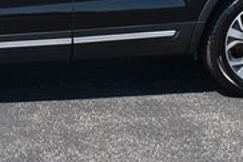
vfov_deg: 13.1
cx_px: 55
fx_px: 641
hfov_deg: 21.3
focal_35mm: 95
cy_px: -118
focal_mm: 18
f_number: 8
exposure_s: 1/250
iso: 110
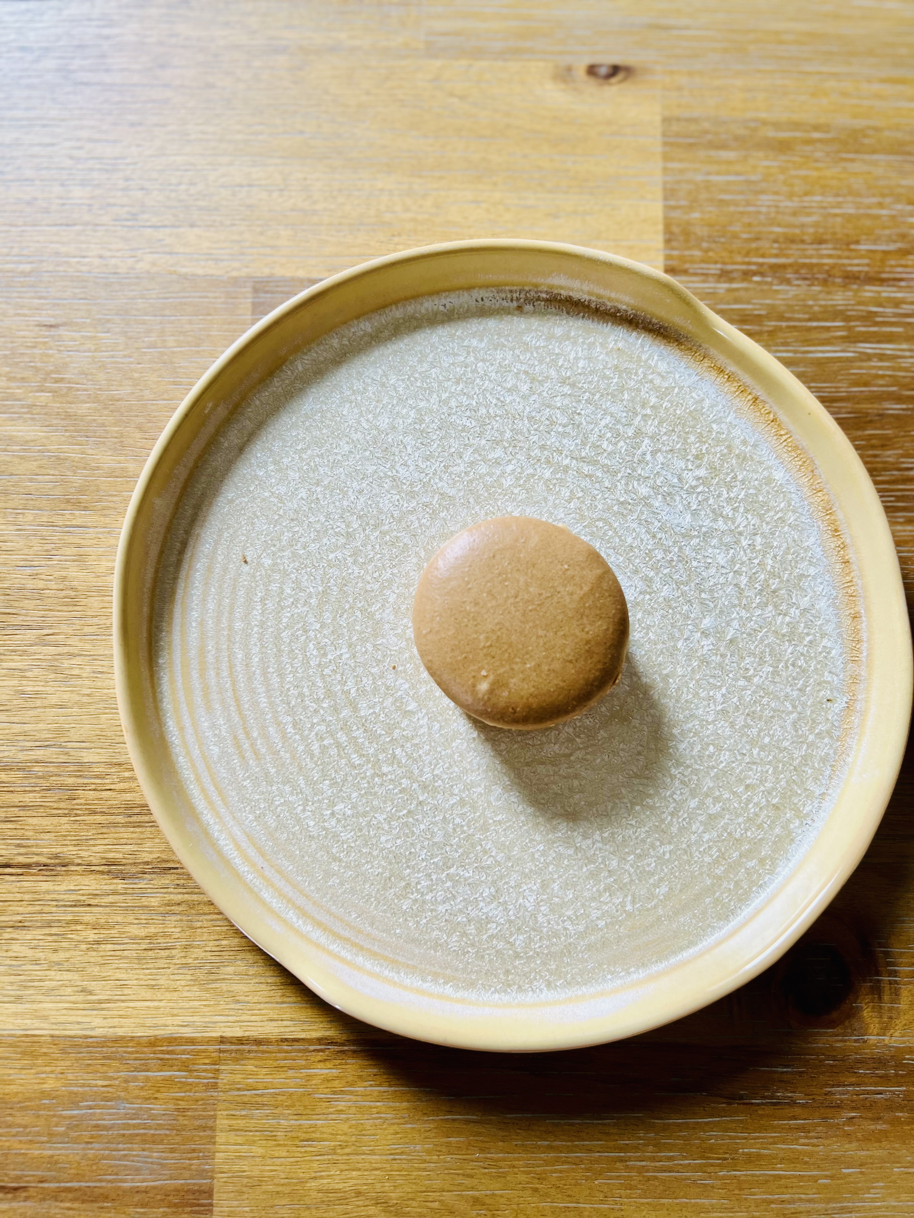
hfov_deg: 53.1
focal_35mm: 26
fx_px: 915
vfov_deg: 67.3
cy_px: 609
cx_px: 457
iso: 50
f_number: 1.5
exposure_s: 1/121
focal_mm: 5.7
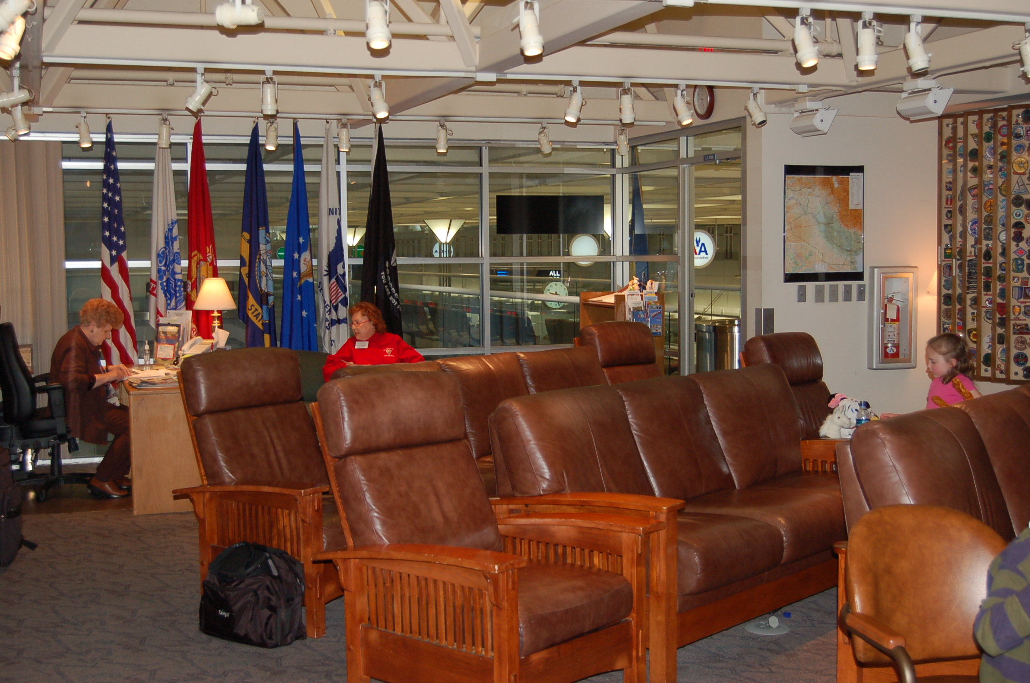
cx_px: 515
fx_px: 1328
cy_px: 342
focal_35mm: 46
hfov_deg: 42.4
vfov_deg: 28.8
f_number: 4.5
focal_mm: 31
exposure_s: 1/60
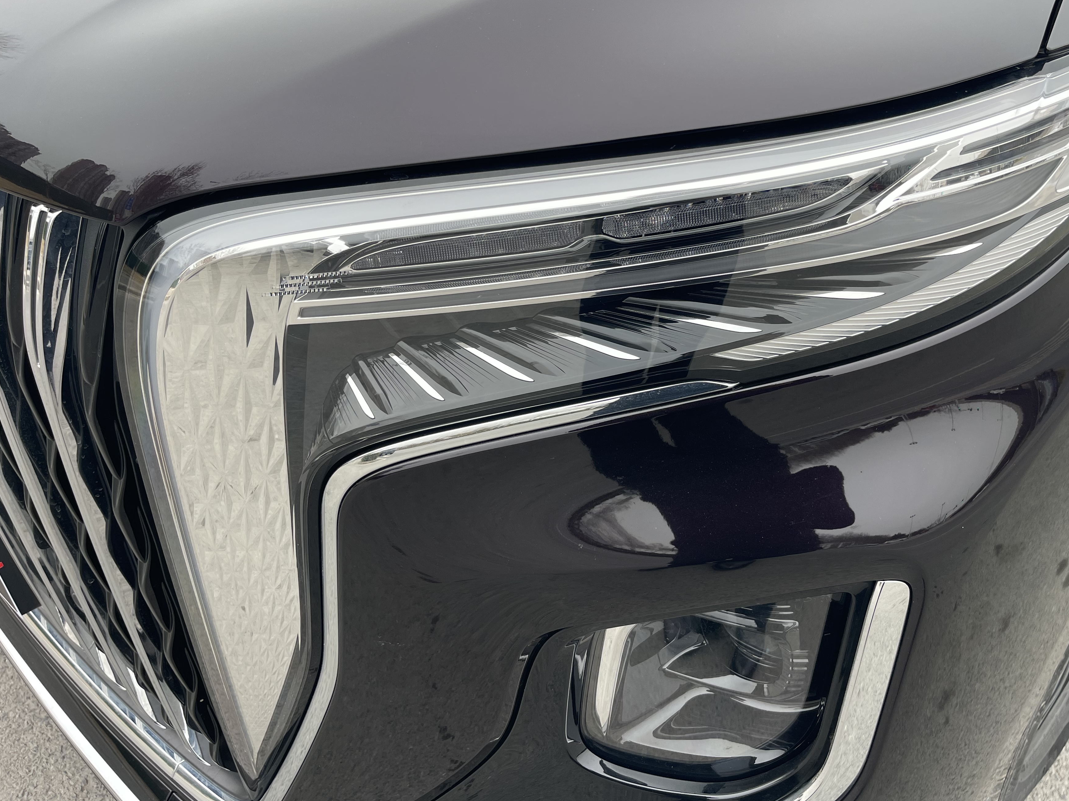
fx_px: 896
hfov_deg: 61.3
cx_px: 617
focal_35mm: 29
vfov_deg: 48.1
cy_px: 350
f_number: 1.6
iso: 32
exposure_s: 1/190
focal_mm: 5.1
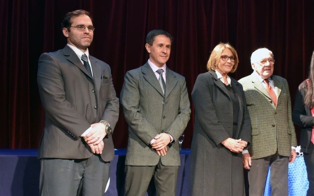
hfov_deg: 39.0
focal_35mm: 51
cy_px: 114
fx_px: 436
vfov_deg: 25.3
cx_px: 216
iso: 800
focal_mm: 24
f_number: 3.8
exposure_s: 1/40
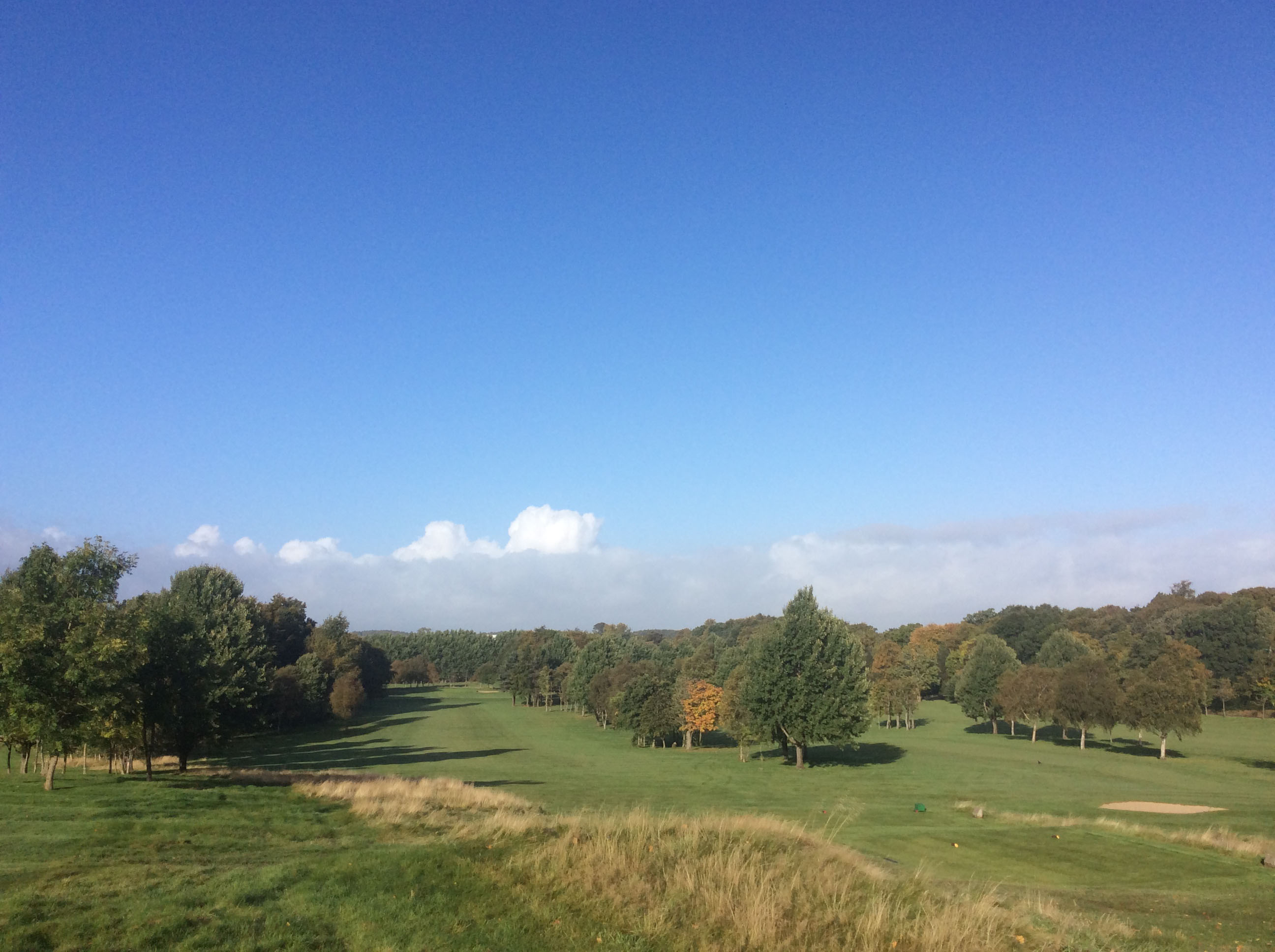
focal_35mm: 32
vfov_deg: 44.1
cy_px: 476
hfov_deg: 56.9
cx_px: 638
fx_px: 1177
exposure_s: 1/1546
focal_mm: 3.3
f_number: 2.4
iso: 32
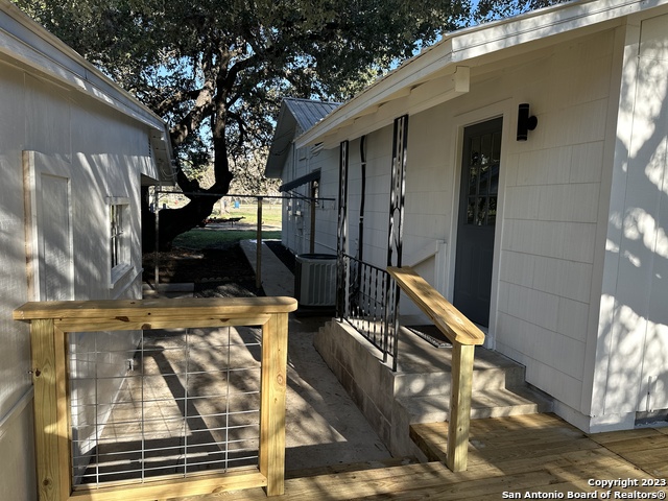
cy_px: 250
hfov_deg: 71.6
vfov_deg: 56.8
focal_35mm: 24
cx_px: 334
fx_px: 463
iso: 80
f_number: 1.78
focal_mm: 6.86
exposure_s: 1/797
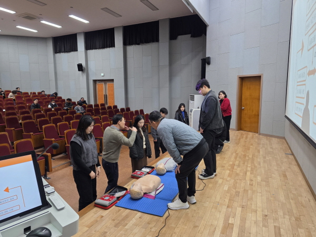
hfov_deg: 73.9
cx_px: 158
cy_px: 118
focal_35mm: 23
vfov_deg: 58.9
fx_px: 210
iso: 250
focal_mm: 6.3
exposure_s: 1/120
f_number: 1.7
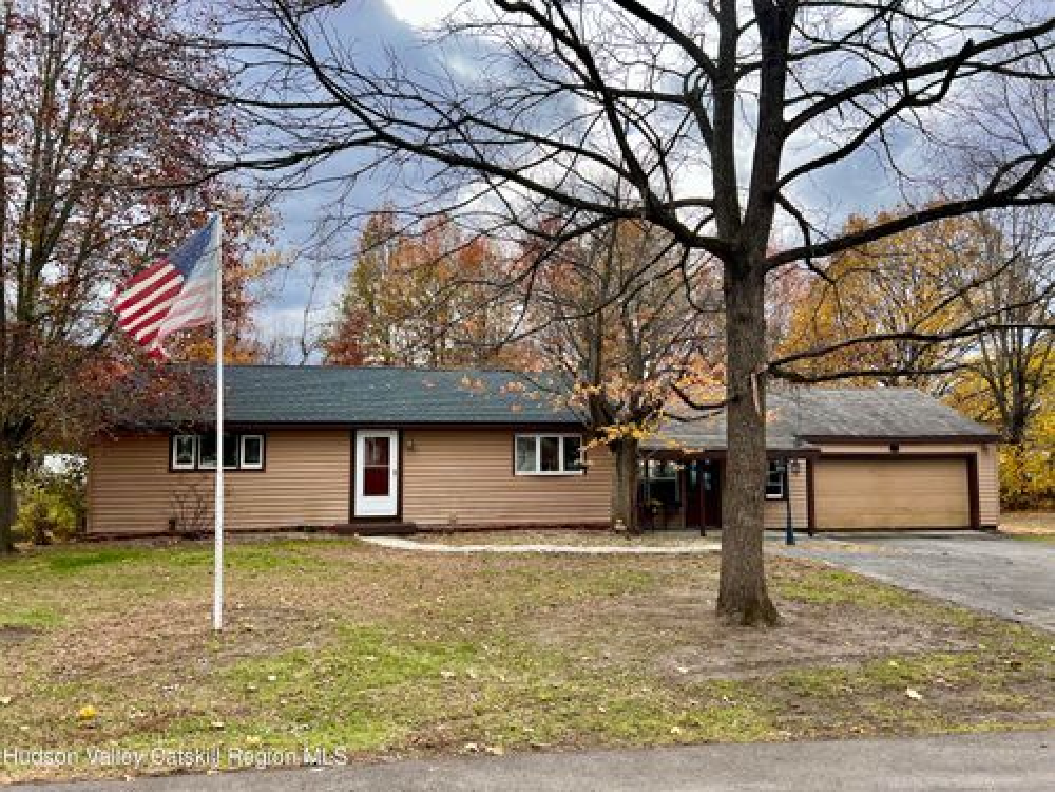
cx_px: 528
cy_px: 396
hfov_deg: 67.3
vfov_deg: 53.1
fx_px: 792
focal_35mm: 26
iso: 50
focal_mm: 5.7
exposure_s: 1/1361
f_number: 1.5
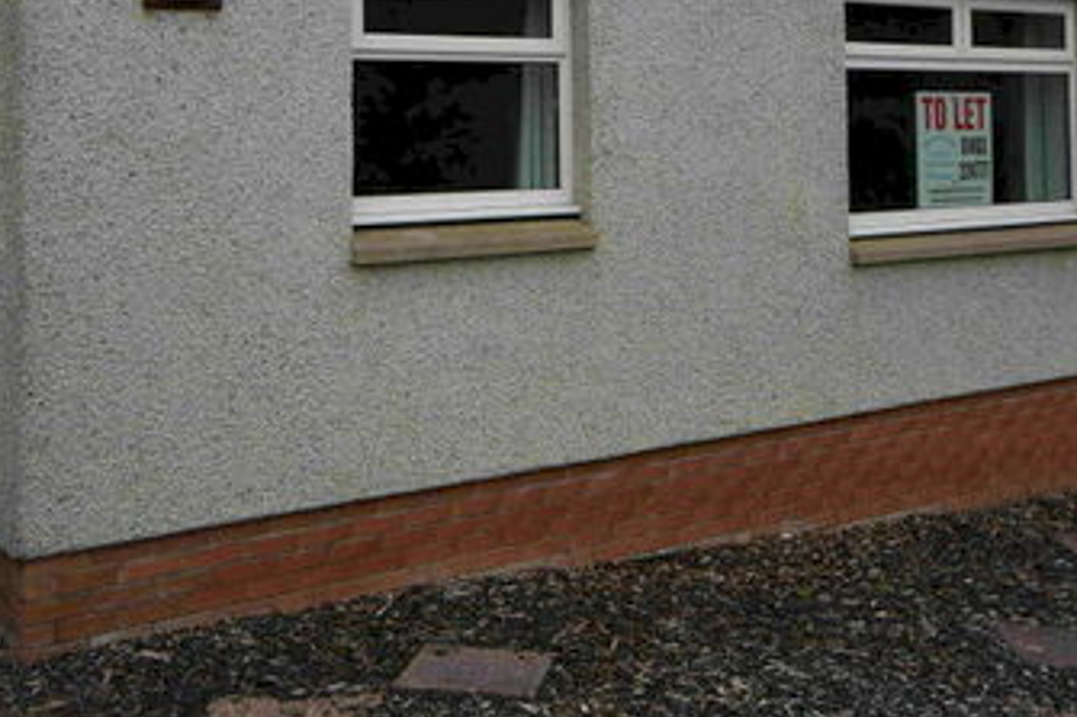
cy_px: 56
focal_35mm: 46
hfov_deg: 42.7
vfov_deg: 28.0
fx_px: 1375
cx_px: 482
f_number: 5.6
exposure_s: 1/250
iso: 100
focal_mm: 15
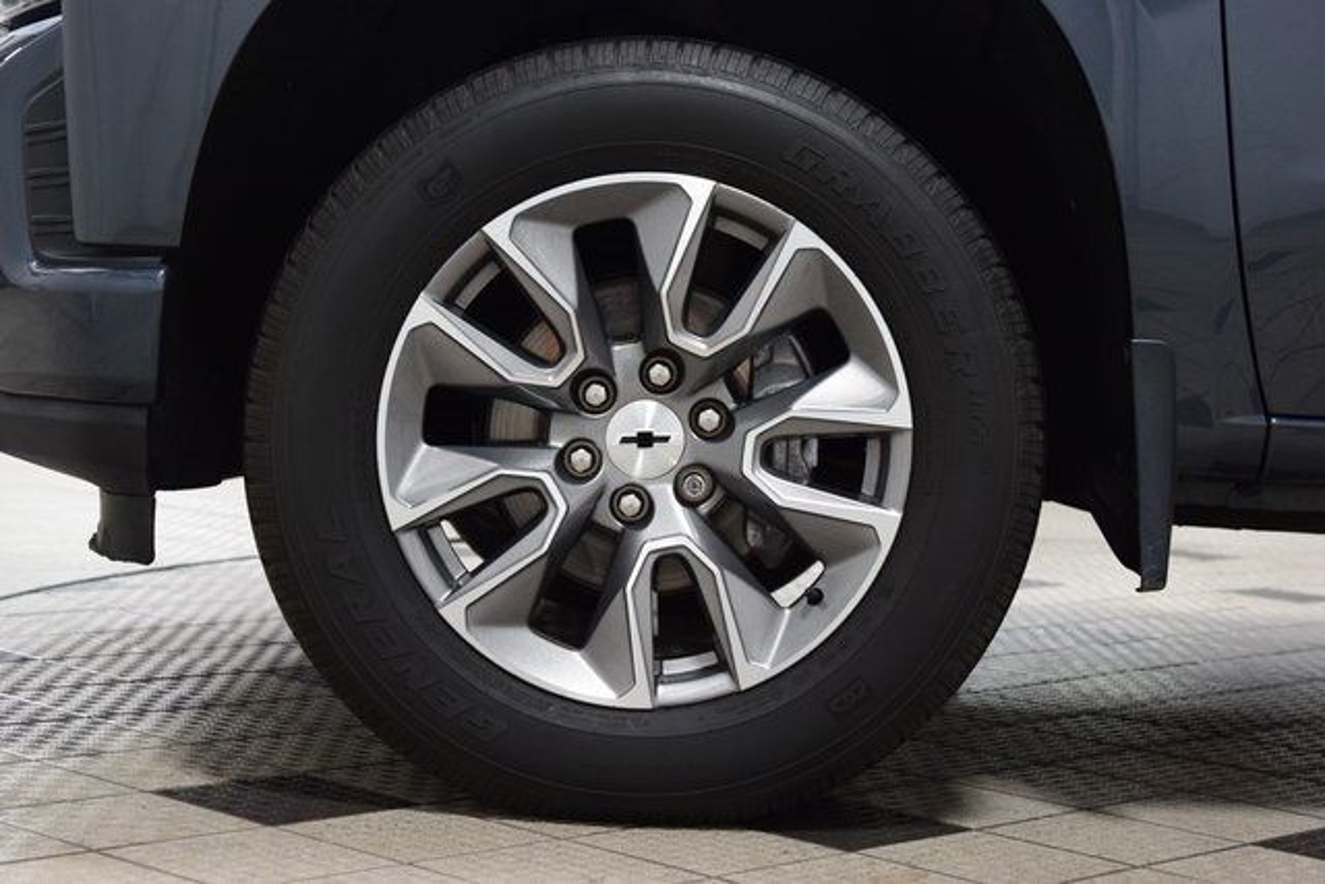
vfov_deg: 18.9
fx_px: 2650
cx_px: 662
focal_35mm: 72
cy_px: 442
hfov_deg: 28.1
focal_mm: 48
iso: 1600
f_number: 4.5
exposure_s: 1/60
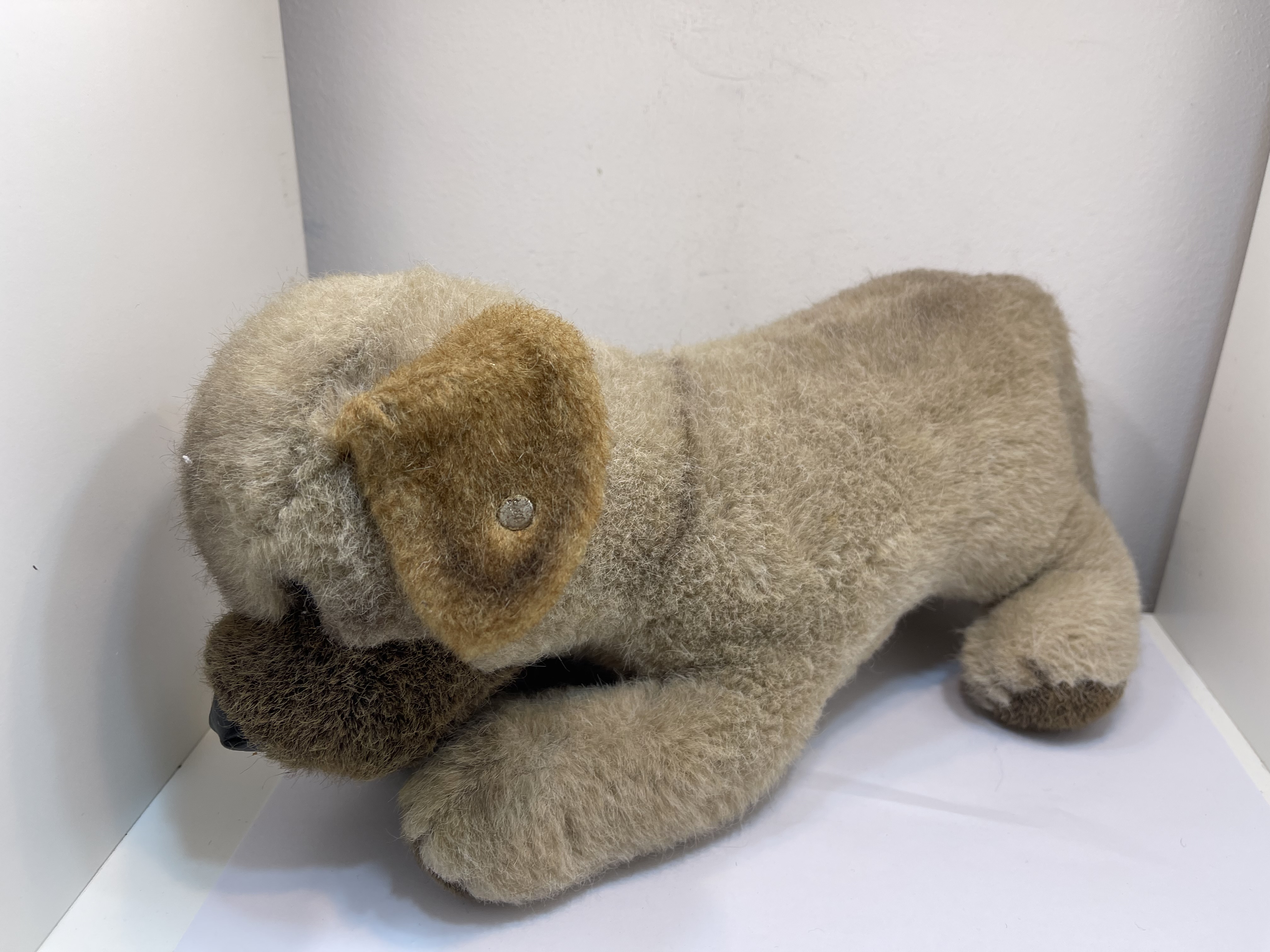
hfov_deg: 69.4
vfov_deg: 54.9
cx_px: 635
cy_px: 476
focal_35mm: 25
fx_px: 917
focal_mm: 5.1
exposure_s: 1/149
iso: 32
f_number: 1.6
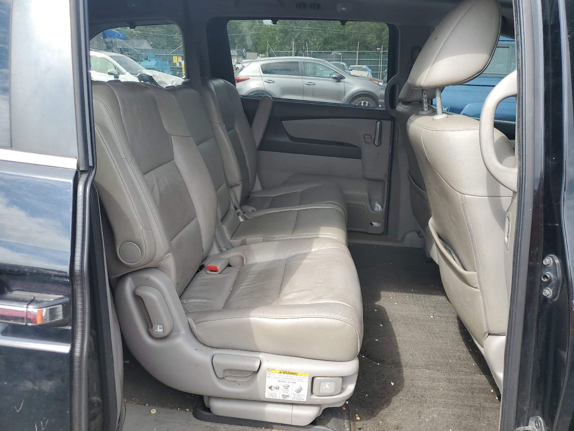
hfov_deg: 67.3
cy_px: 216
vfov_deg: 53.1
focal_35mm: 26
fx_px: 431
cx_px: 287
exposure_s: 1/1000
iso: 50
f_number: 1.5
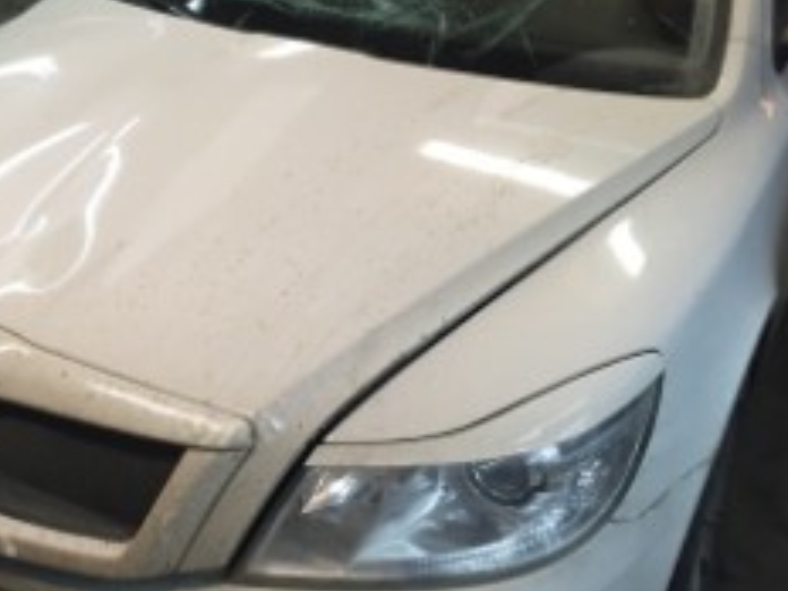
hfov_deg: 38.0
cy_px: 143
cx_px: 302
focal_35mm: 50
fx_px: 1138
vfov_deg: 28.6
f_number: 2.2
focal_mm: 4.15
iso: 100
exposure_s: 1/33
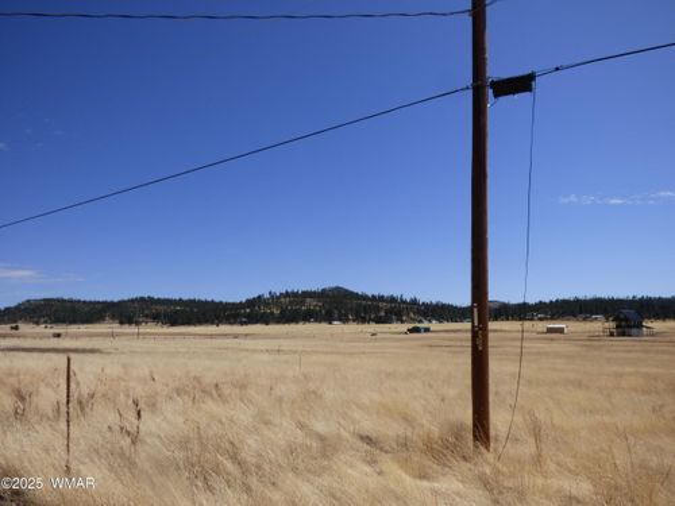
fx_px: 604
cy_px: 253
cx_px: 338
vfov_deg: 45.4
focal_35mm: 31
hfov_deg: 58.4
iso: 100
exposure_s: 1/2000
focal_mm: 5.53
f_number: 3.3
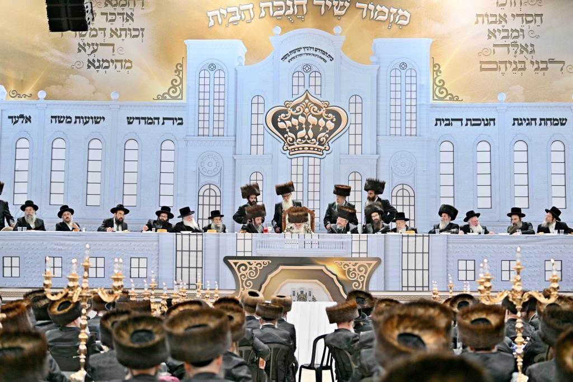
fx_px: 1305
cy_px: 191
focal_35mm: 82
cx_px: 286
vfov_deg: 16.7
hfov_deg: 24.8
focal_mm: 82
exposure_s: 1/125
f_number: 2.8
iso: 320
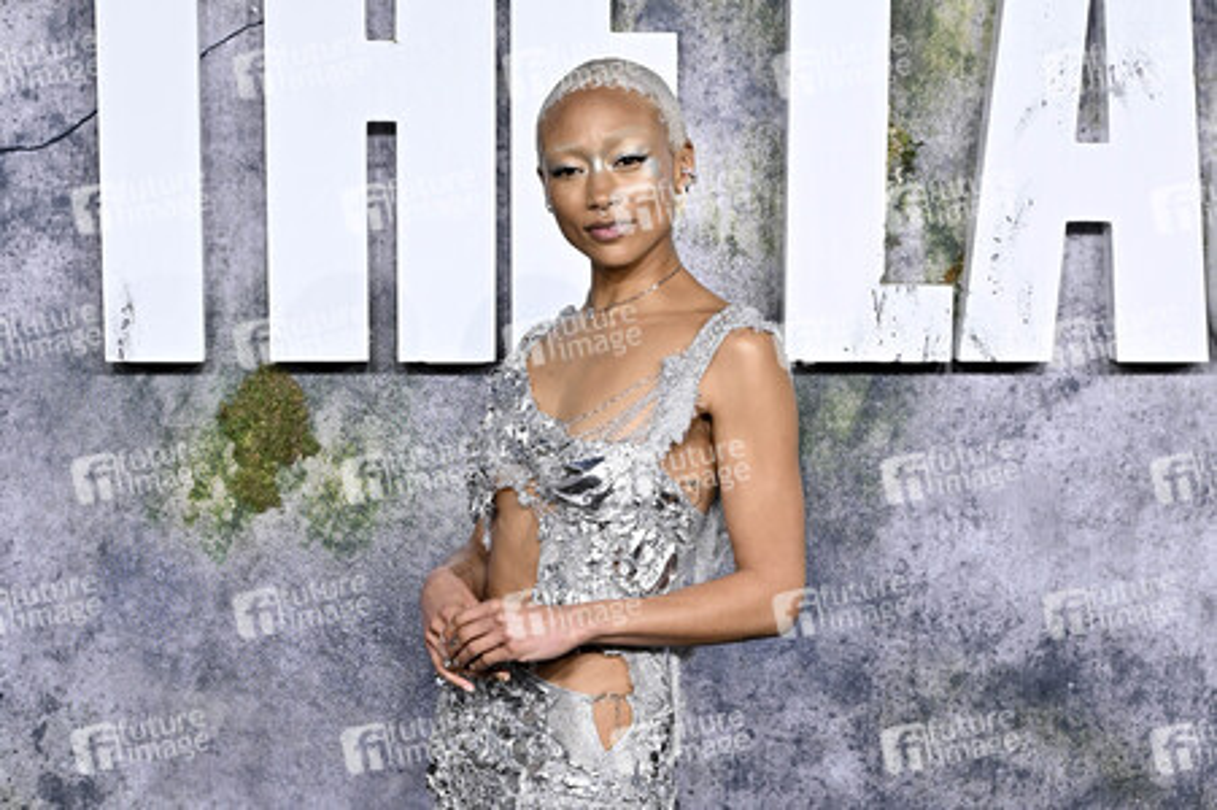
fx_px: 1892
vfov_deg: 24.2
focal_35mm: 56
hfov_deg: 35.7
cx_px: 608
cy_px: 405
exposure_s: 1/250
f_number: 6.3
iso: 400
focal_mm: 56
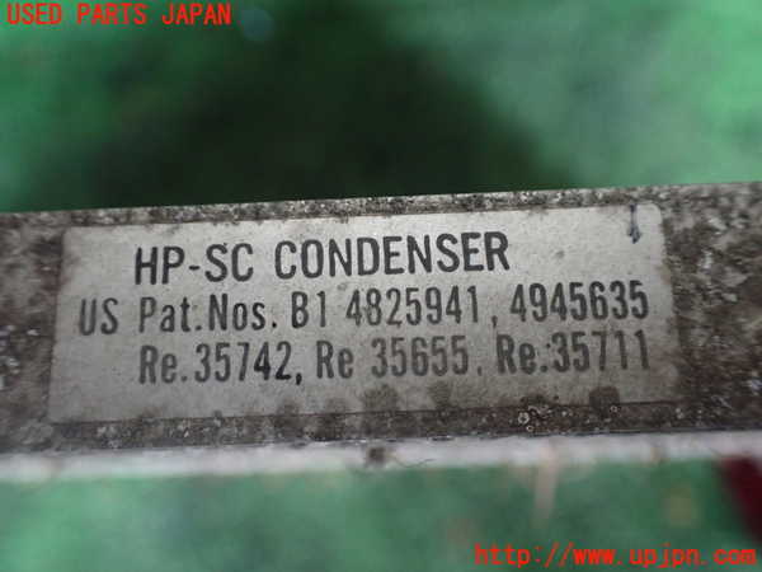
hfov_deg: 60.0
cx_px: 381
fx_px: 660
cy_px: 286
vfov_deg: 46.8
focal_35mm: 30
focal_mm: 5.4
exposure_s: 1/30
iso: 800
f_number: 2.3
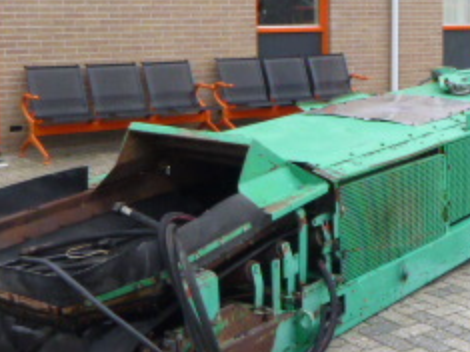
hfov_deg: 28.3
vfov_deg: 21.5
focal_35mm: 68
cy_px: 132
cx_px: 332
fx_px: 923
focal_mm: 4.5
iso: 200
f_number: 3.9
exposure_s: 1/60
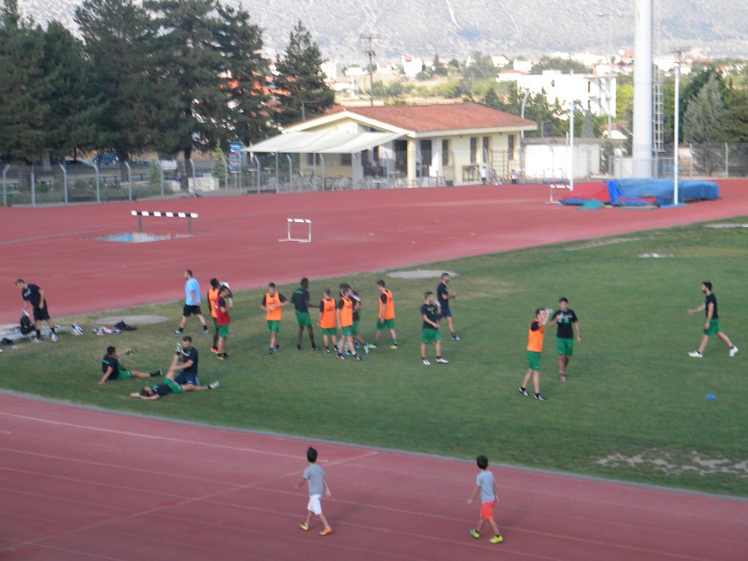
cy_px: 280
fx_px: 1794
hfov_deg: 23.6
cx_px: 374
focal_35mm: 83
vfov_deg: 17.8
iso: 183
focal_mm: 15.1
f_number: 4.5
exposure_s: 1/500
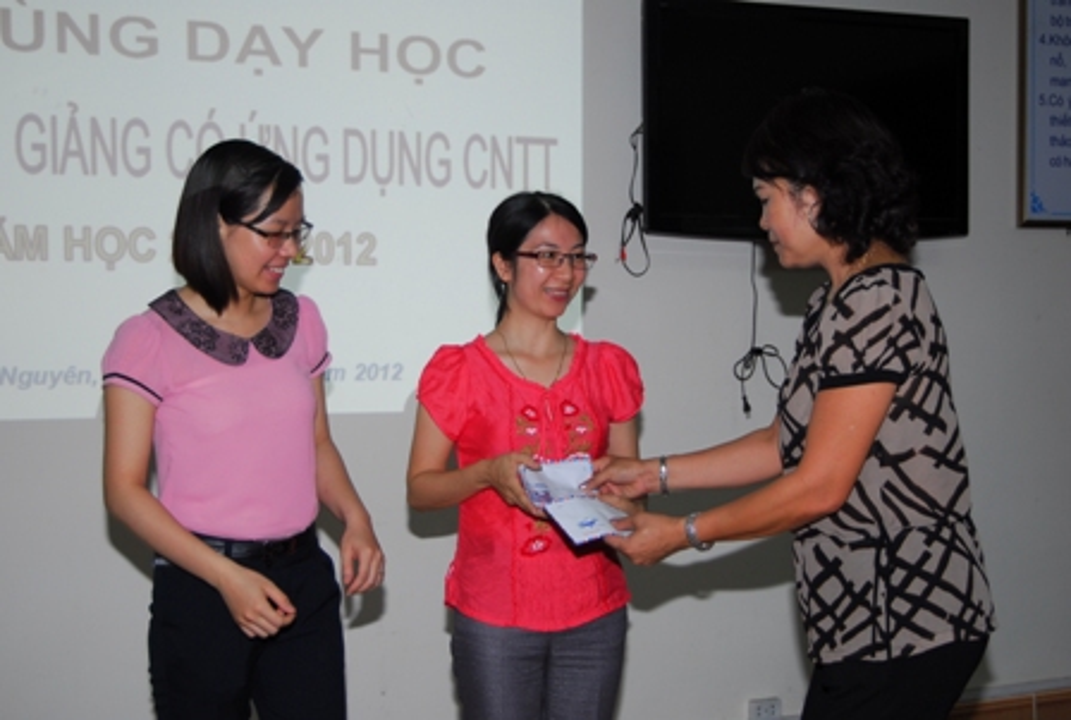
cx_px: 536
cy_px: 360
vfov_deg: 26.6
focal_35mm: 51
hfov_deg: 38.8
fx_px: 1521
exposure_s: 1/60
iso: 200
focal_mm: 34
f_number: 5
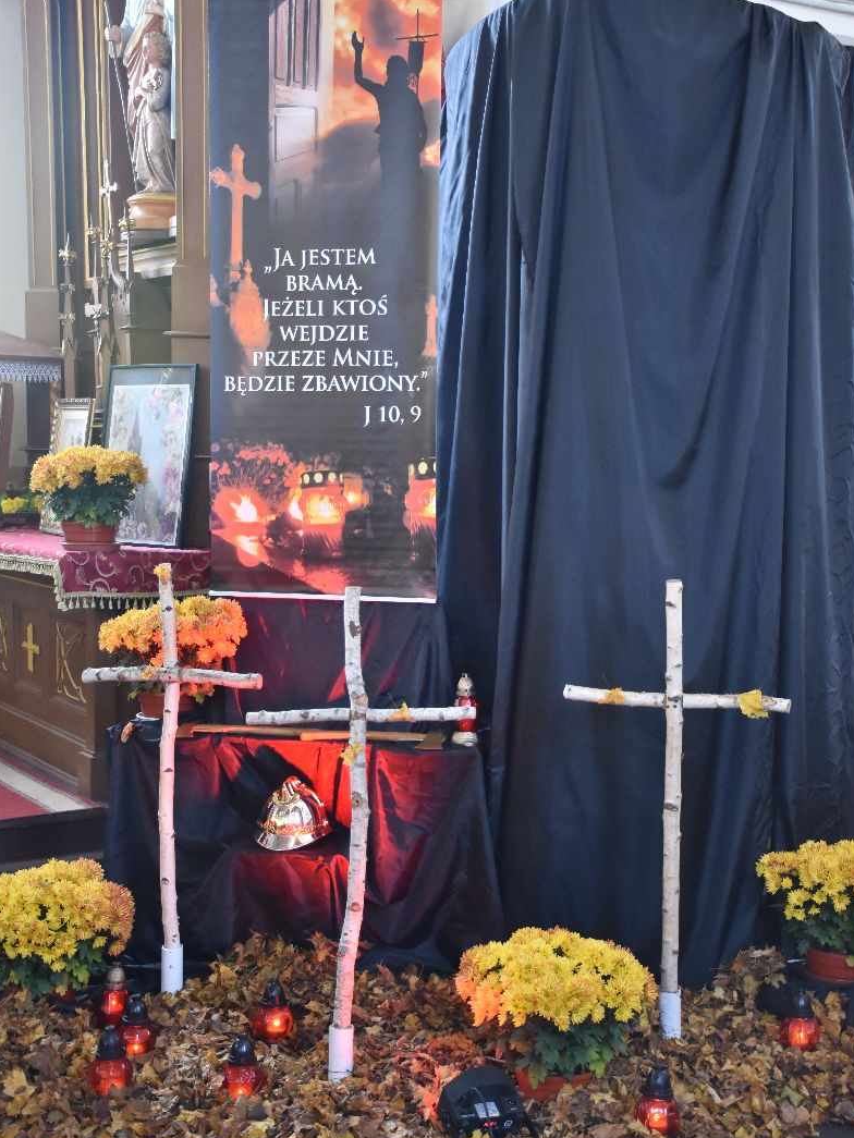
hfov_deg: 27.5
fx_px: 1743
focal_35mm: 53
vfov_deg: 36.2
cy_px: 582
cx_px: 432
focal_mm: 32
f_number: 4
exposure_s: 1/50
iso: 1400
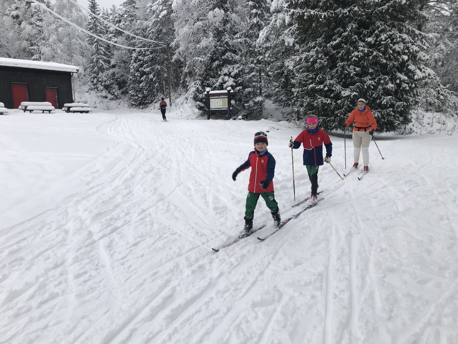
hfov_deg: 63.4
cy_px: 172
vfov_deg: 49.7
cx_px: 229
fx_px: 370
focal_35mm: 28
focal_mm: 3.99
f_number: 1.8
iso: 25
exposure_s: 1/100
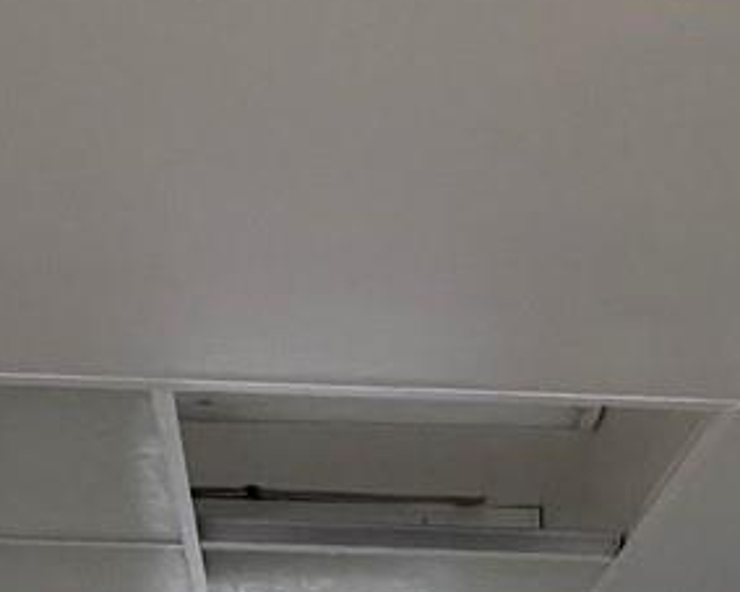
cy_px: 1484
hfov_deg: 24.8
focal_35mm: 77
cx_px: 373
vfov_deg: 13.5
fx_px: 1686
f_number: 2.2
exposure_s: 1/60
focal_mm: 2.22
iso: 400
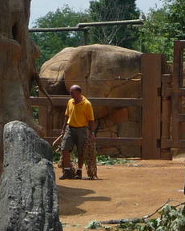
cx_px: 39
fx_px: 1664
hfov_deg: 6.4
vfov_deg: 8.0
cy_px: 78
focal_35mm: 243
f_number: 4.1
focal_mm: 7.6
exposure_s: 1/1000
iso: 100
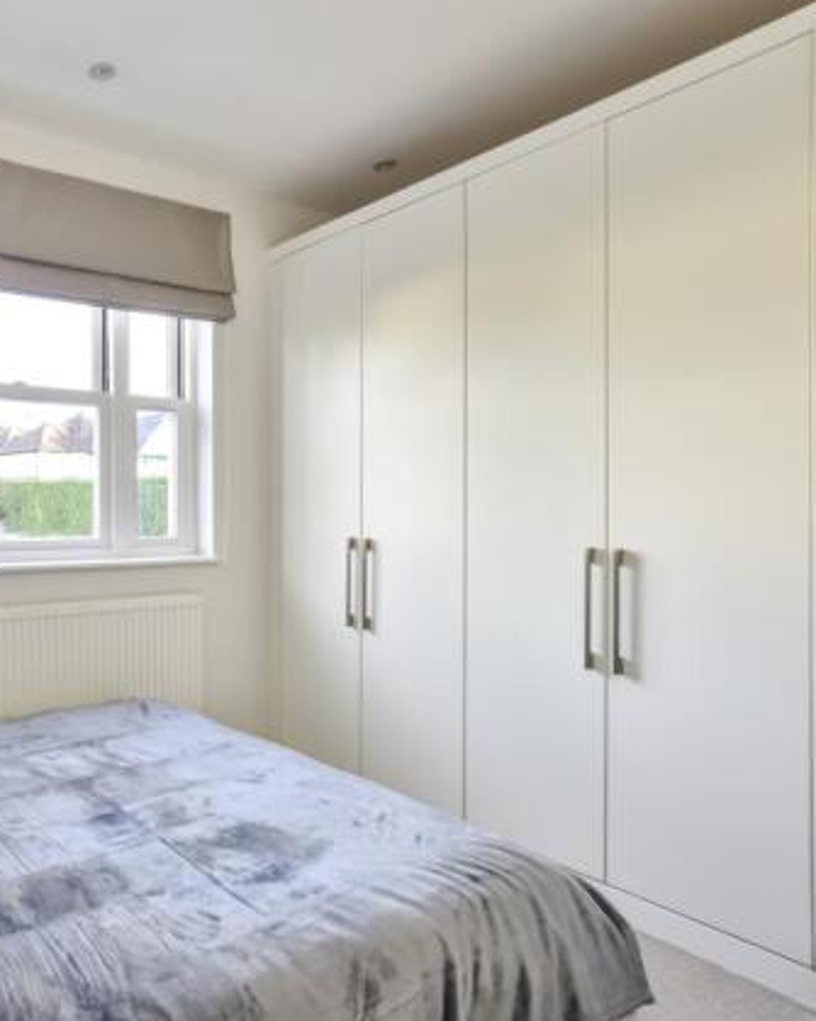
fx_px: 664
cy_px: 510
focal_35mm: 22
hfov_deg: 52.9
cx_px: 40
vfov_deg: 75.1
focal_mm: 10
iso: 640
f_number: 8
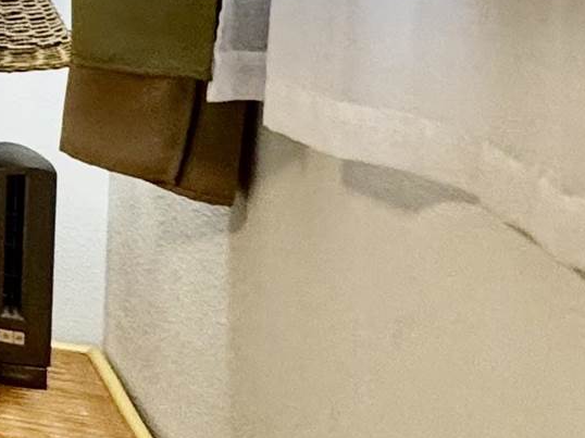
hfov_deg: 13.9
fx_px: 1351
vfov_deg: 17.1
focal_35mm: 80
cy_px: -168
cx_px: -918
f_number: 2.2
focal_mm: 2.22
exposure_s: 1/60
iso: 200
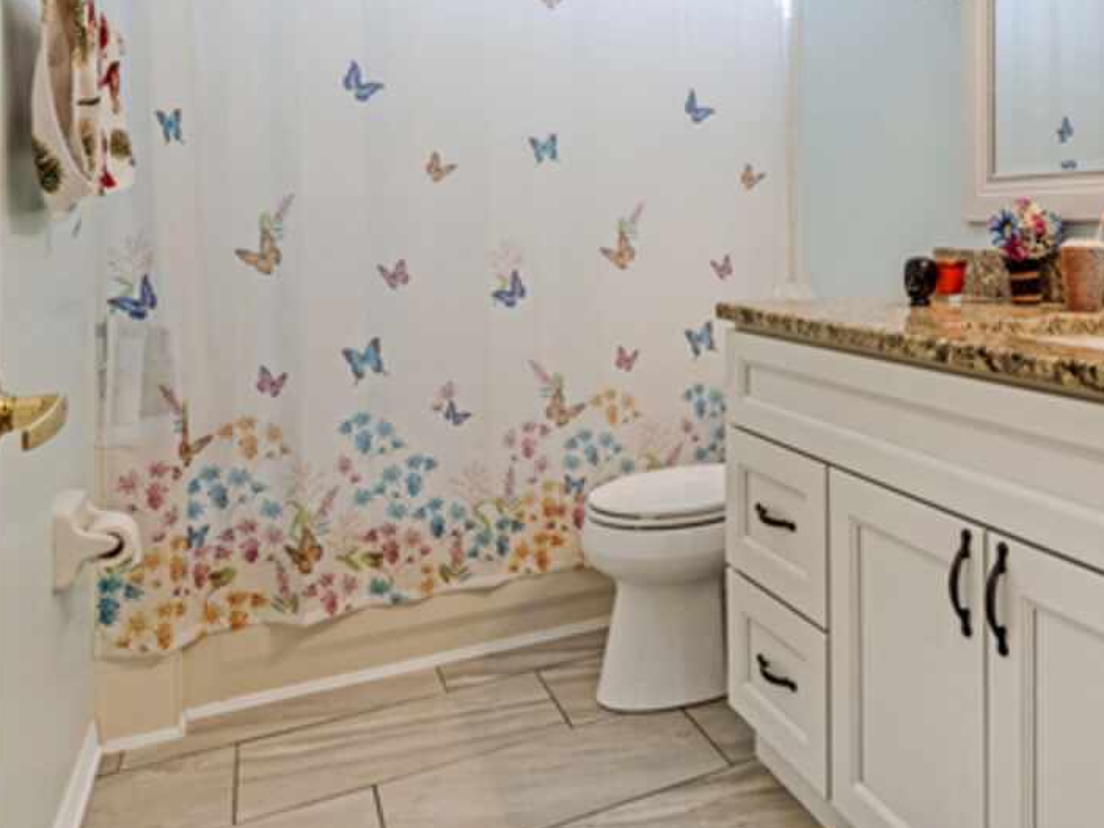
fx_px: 921
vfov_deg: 47.4
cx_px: 810
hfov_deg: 59.0
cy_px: 262
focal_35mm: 29
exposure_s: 1/80
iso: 200
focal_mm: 11
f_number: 9
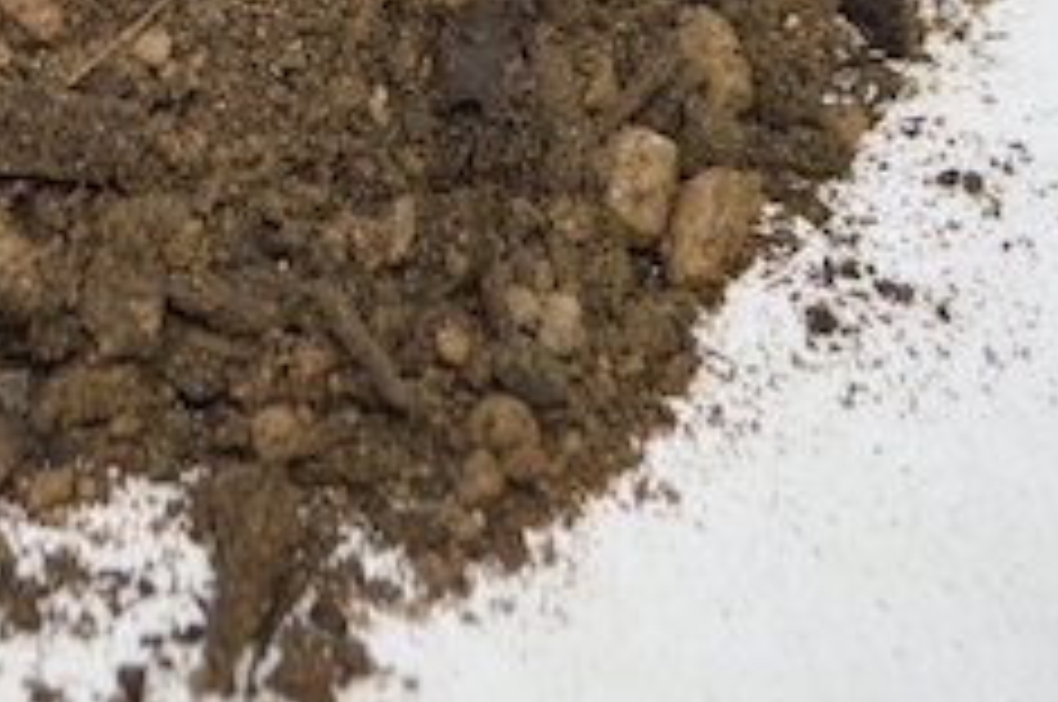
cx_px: -225
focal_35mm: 102
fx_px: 2994
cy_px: -292
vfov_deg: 12.8
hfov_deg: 18.9
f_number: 4
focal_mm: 20
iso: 400
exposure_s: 1/100
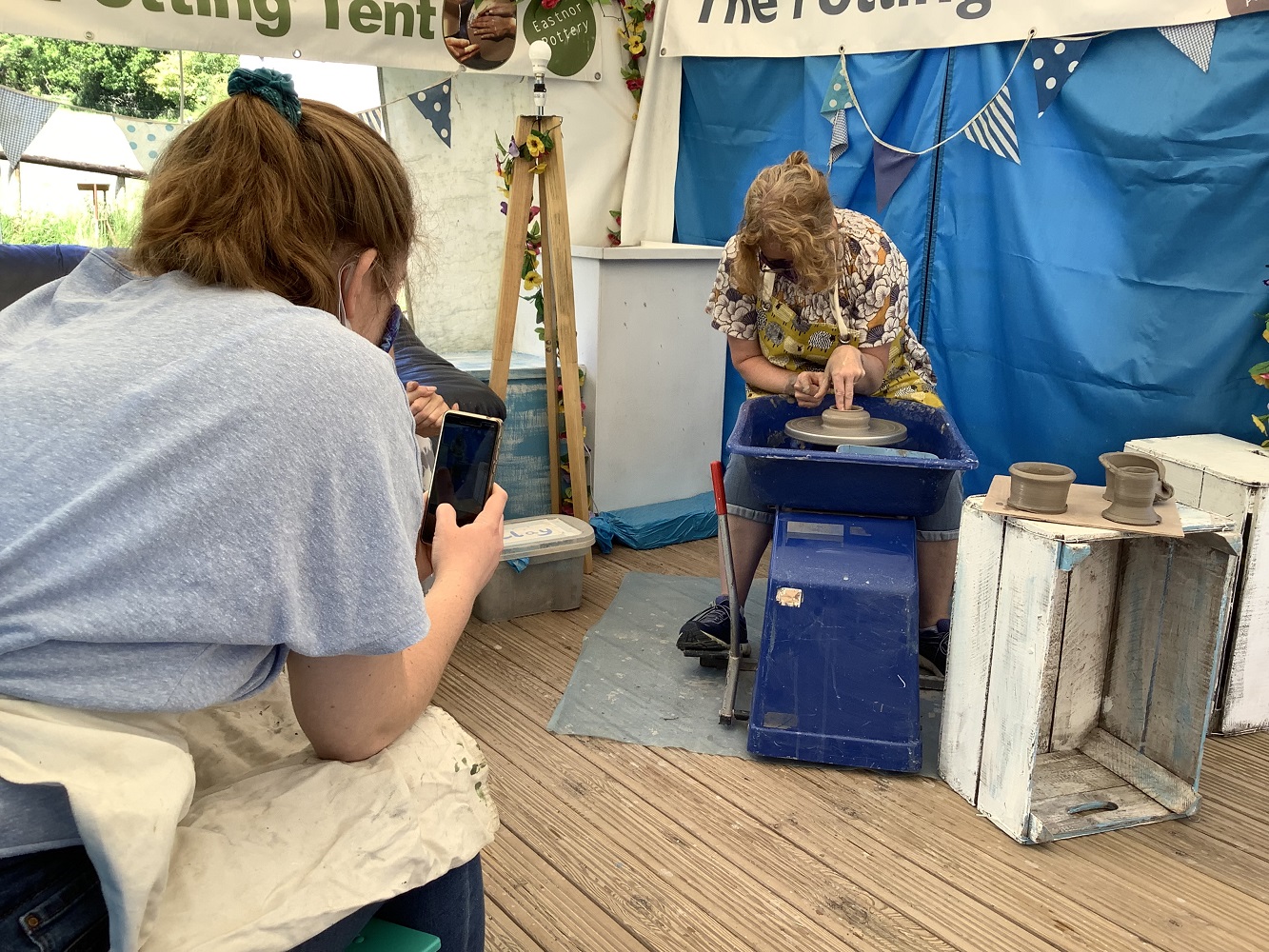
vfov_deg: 45.4
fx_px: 1137
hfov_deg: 58.3
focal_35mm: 31
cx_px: 634
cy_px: 476
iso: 25
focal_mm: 3.3
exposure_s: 1/107
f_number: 2.4
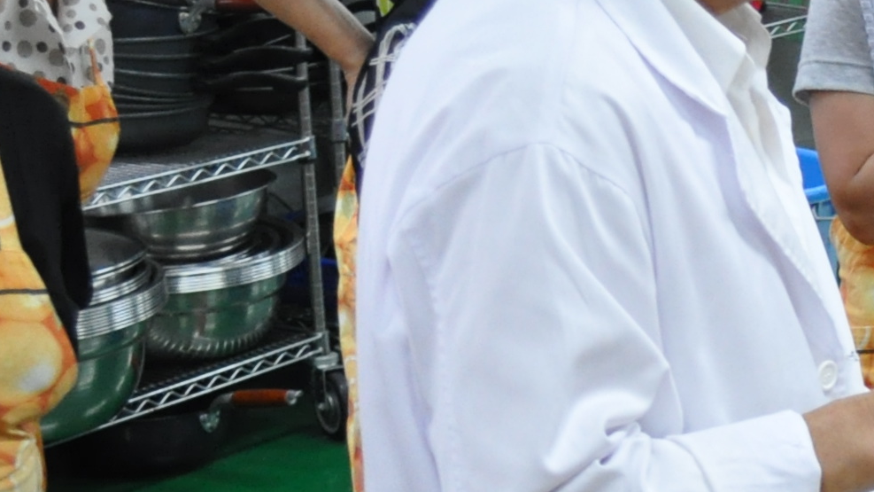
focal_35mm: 150
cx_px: 1348
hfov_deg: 13.4
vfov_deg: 7.9
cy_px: 720
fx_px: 3476
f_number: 4.8
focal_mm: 22
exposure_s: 1/90
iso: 1000
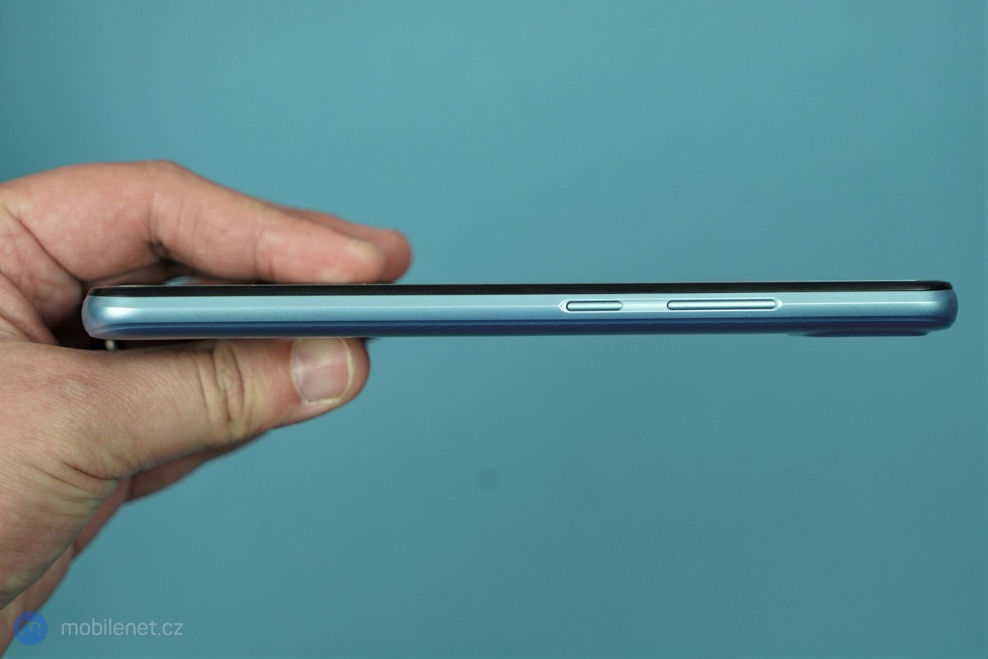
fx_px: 1674
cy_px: 330
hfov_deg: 32.9
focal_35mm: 61
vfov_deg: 22.3
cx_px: 494
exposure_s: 1/160
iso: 640
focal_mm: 61
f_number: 5
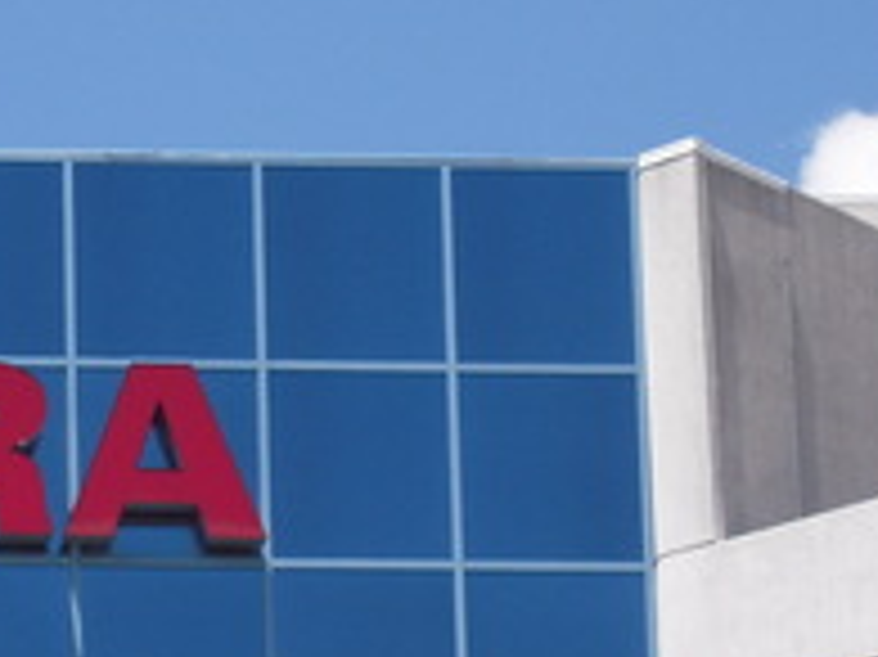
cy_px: 540
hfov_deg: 5.4
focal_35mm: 368
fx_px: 9328
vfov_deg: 4.0
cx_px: 9
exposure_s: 1/320
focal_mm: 20
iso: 100
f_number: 5.8
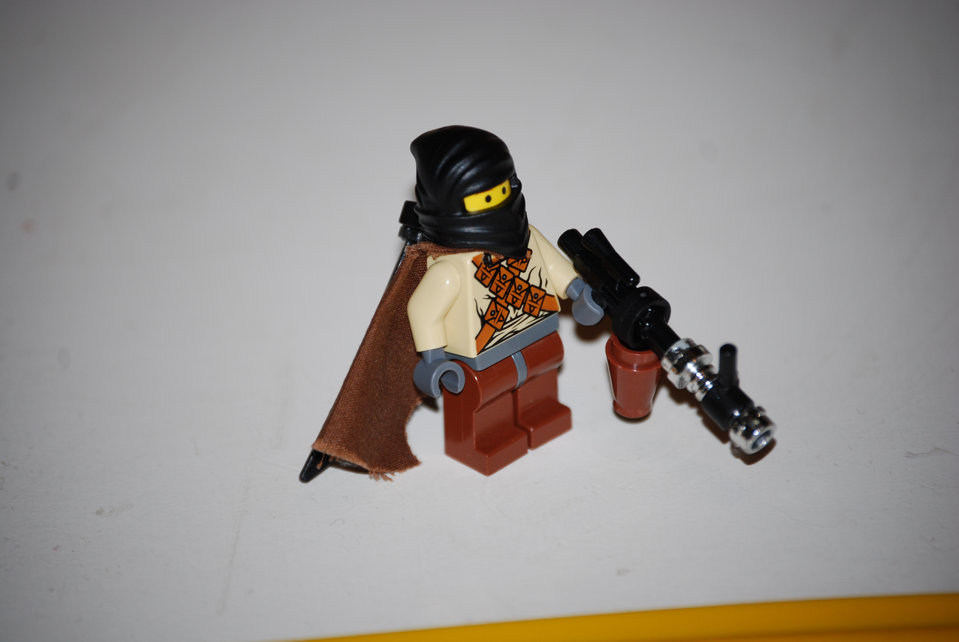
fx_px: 5201
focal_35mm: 195
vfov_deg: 7.1
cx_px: 480
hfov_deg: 10.5
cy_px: 321
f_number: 5
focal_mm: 130
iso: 200
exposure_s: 1/60
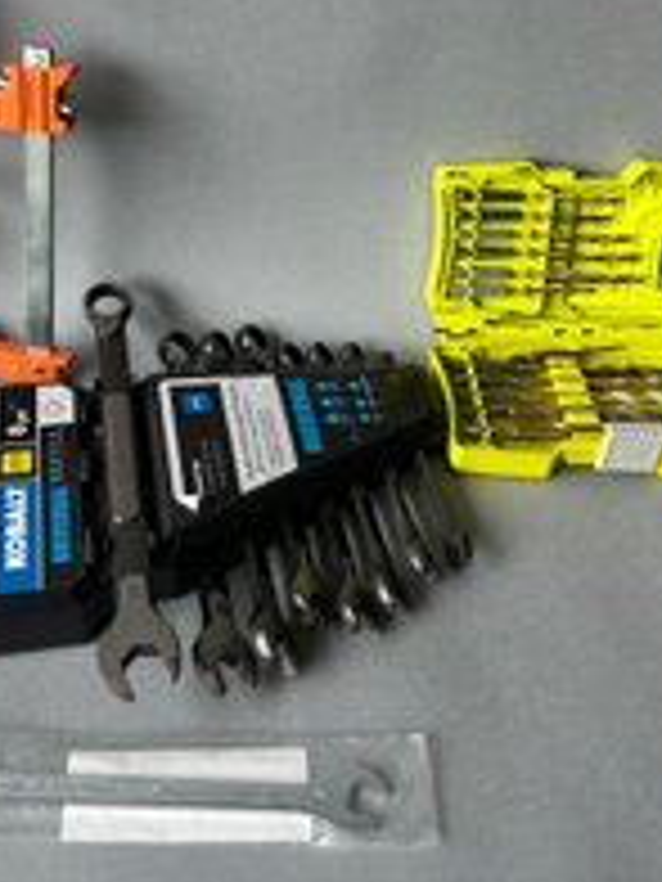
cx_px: 205
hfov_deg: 33.9
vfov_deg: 44.3
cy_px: 308
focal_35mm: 42
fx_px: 1071
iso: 80
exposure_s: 1/426
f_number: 1.78
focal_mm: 6.86
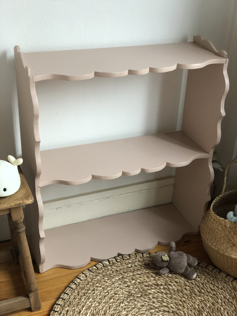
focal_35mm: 52
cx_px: 118
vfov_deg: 36.8
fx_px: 475
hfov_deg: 28.0
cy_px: 158
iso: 125
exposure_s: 1/30
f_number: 2.4
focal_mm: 6
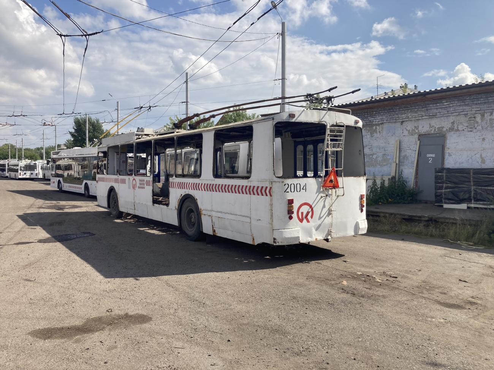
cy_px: 185
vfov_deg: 49.7
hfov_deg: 63.4
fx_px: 400
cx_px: 247
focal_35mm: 28
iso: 25
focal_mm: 3.99
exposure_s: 1/2667
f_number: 1.8
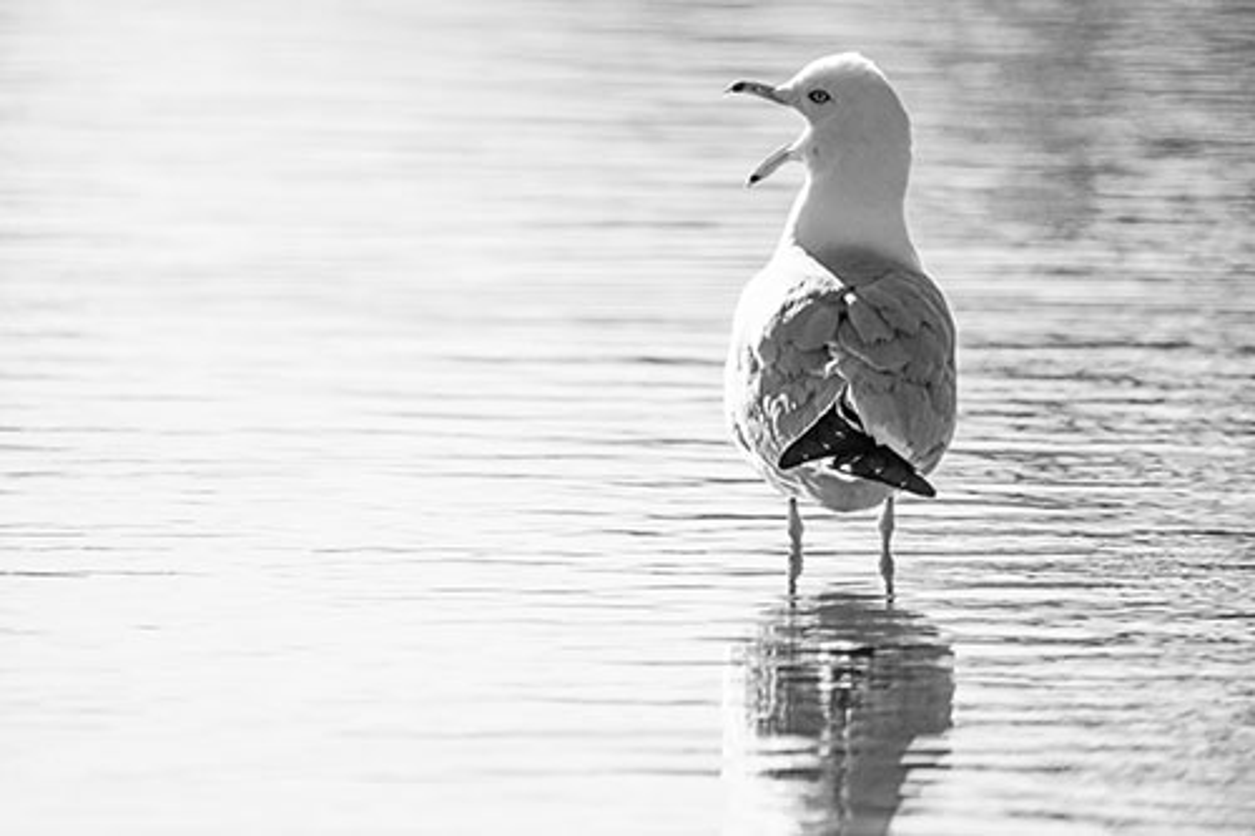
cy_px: 418
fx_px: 41817
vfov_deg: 1.1
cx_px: 628
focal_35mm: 1200
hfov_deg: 1.7
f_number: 13
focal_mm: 1200
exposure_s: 1/2000
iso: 1600
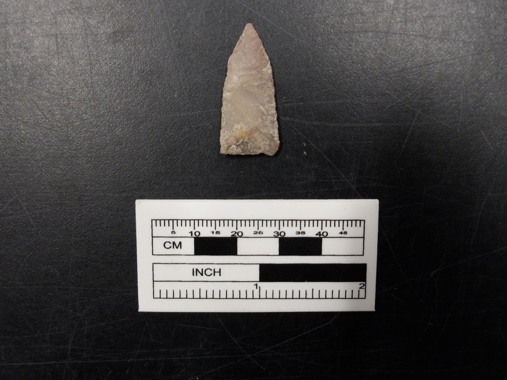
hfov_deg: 65.3
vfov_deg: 51.4
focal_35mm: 27
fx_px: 395
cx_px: 254
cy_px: 190
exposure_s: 1/60
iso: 449
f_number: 3
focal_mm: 4.9
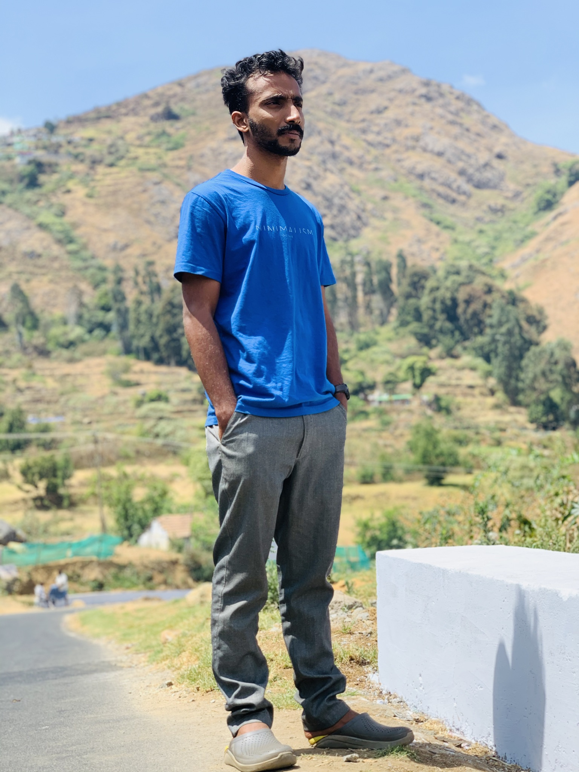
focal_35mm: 52
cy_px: 386
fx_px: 1160
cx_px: 290
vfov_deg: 36.8
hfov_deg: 28.0
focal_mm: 6
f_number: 2.4
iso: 16
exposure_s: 1/505
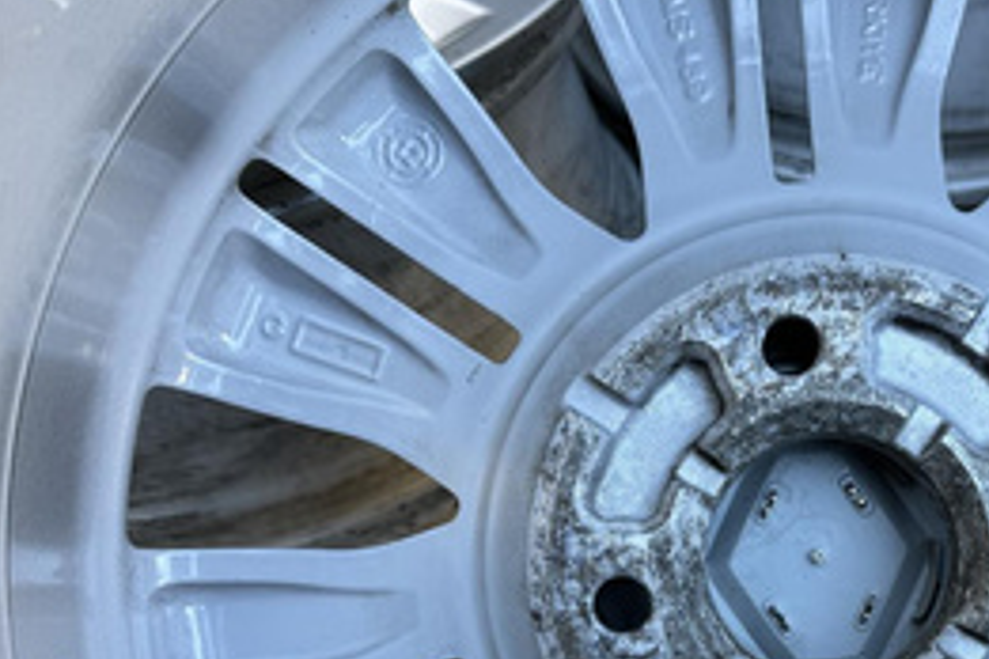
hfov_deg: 43.8
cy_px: 553
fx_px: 1181
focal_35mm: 43
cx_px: 754
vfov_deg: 30.2
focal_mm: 6.86
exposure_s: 1/121
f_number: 1.78
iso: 100
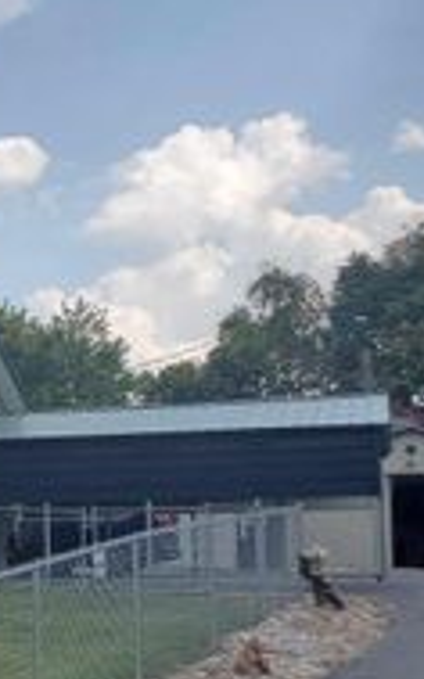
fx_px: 1351
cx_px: -420
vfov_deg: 28.2
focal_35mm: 73
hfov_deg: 14.7
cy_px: 404
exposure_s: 1/1222
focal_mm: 4.3
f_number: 2.4
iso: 50
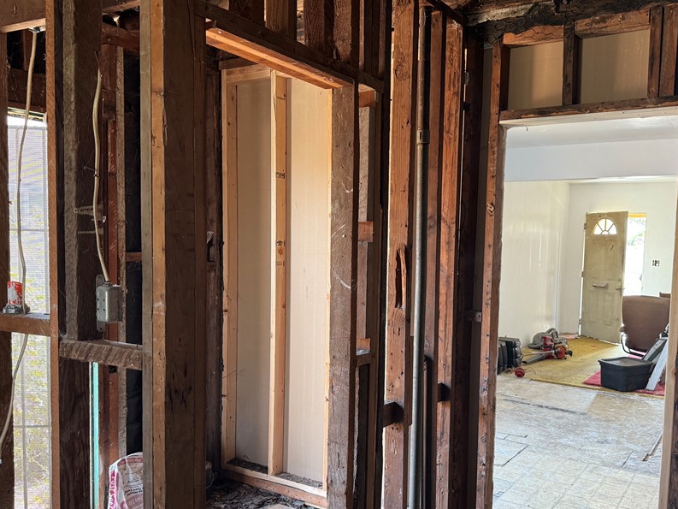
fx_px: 607
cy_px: 290
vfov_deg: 45.3
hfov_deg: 58.1
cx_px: 390
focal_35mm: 31
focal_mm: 6.76
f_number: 1.78
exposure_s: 1/74
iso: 200
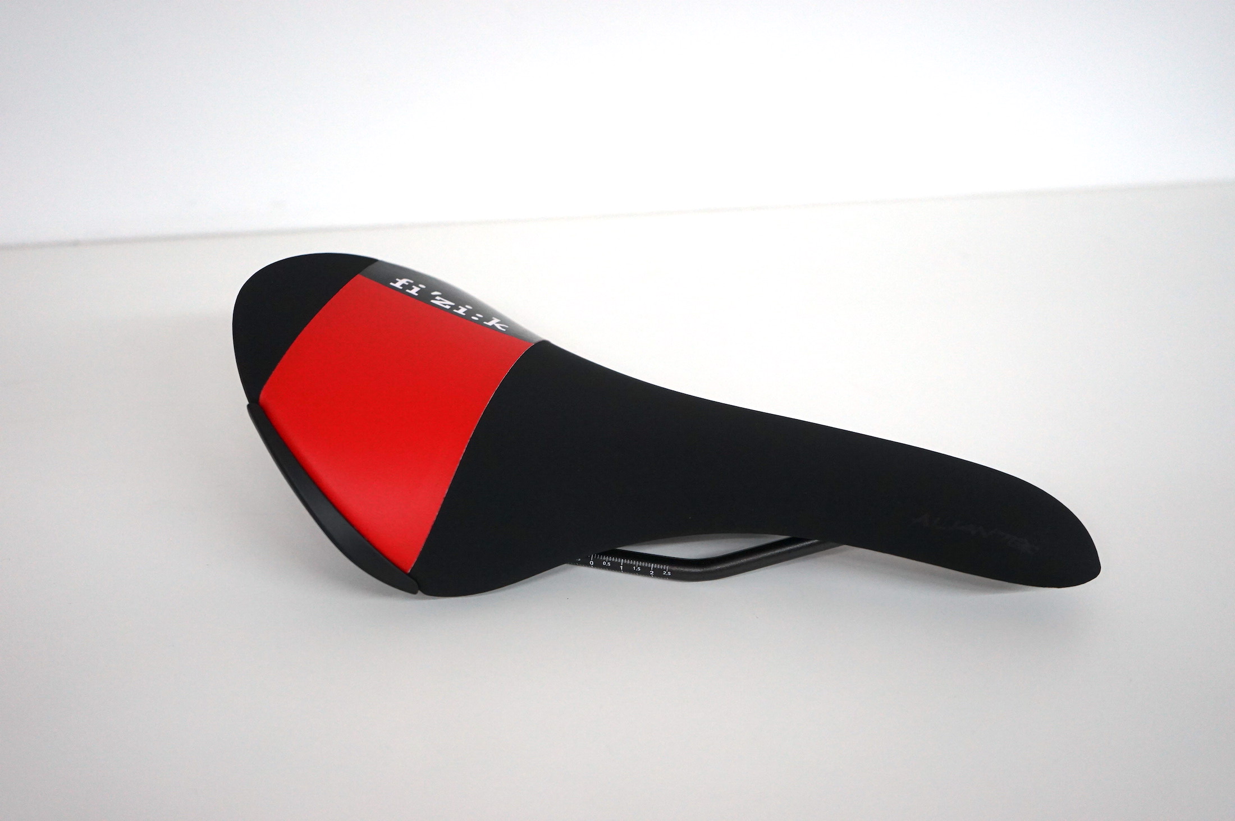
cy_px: 410
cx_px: 618
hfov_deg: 44.5
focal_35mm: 44
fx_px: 1508
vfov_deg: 30.5
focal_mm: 44
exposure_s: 1/160
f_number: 4.5
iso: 1250
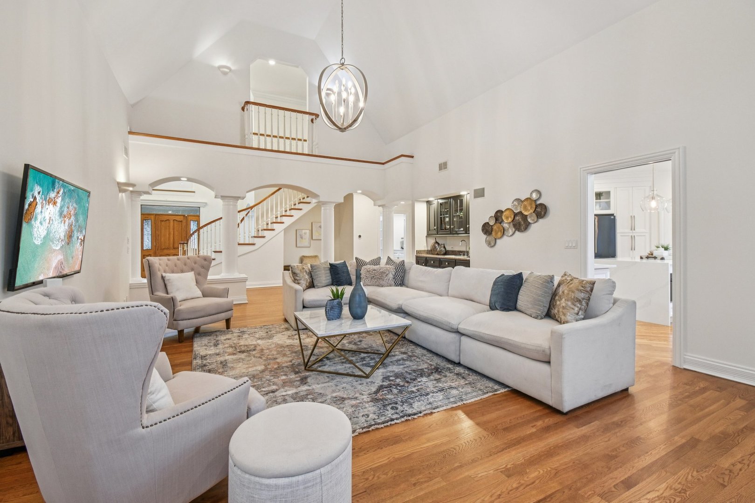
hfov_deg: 100.4
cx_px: 378
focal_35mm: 15
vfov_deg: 77.3
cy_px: 252
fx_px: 315
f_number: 8
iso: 400
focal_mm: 10
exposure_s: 1/8
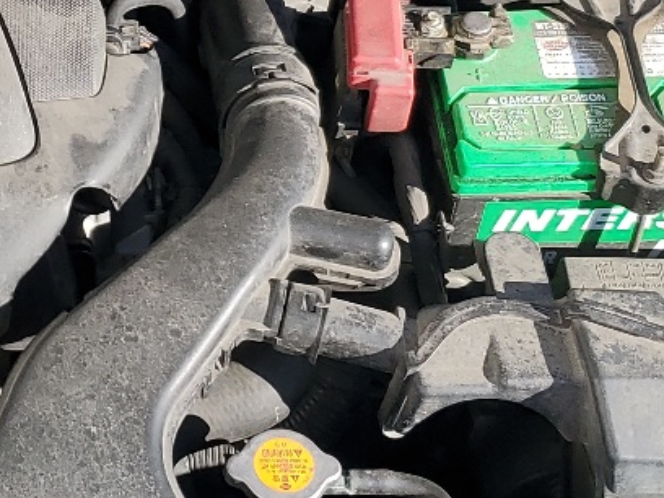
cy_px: 37
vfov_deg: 14.3
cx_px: 10
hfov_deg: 18.8
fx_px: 1957
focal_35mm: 102
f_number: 1.5
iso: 50
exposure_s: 1/1429
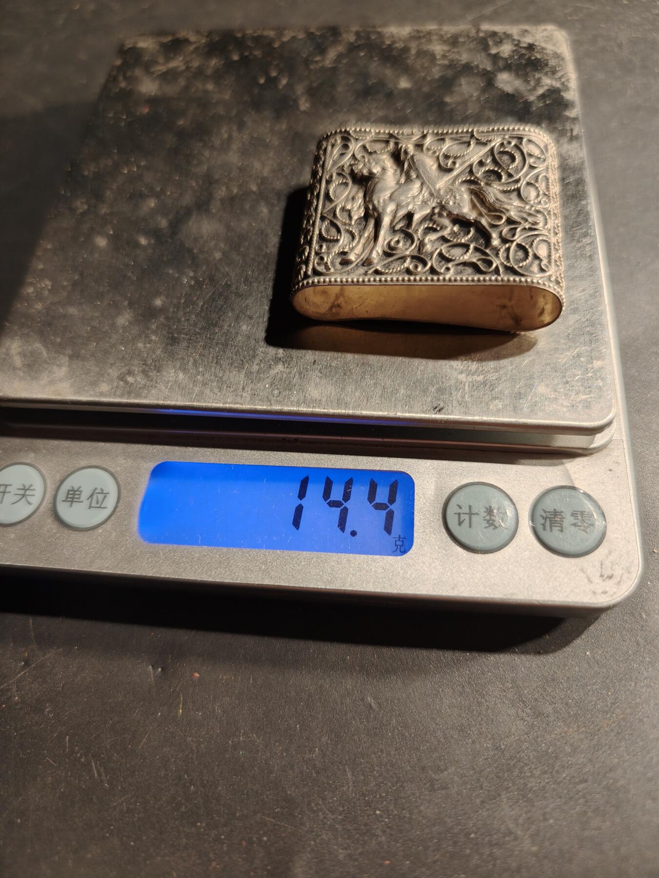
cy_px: 439
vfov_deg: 73.9
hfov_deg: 58.9
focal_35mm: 23
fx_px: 584
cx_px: 330
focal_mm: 6.06
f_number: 1.6
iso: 160
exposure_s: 1/100
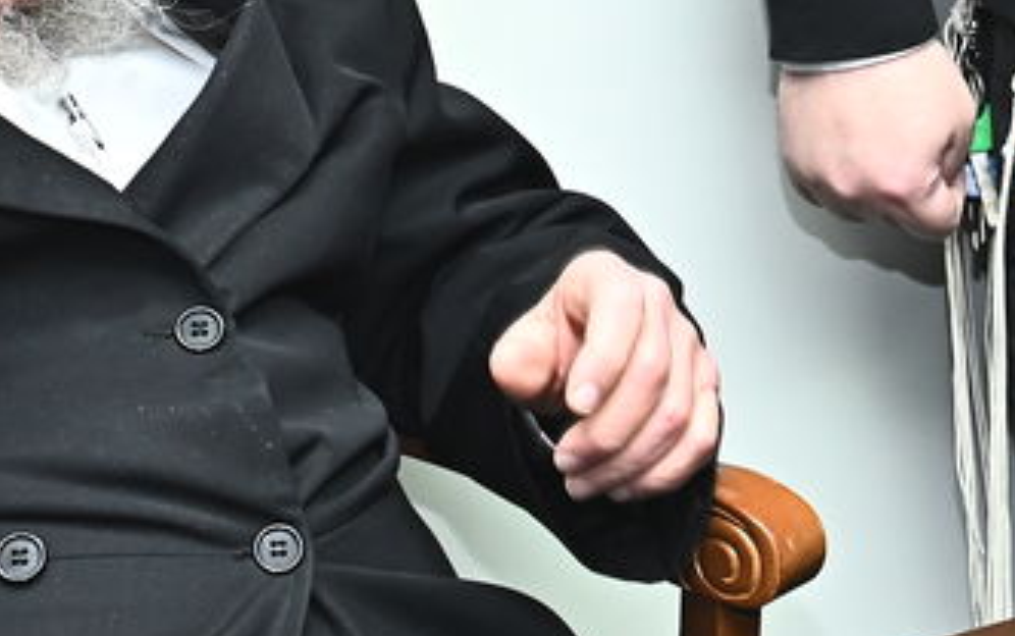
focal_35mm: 146
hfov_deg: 14.1
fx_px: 4041
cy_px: -272
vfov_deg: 8.8
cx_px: 1006
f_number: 5.6
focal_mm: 34
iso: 1600
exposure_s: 1/160
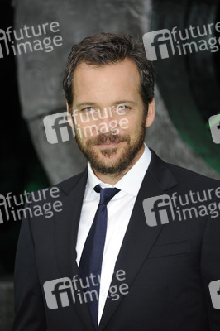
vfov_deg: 6.9
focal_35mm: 300
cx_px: 110
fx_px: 2755
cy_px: 166
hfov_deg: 4.6
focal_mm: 300
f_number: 6.3
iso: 640
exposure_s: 1/125
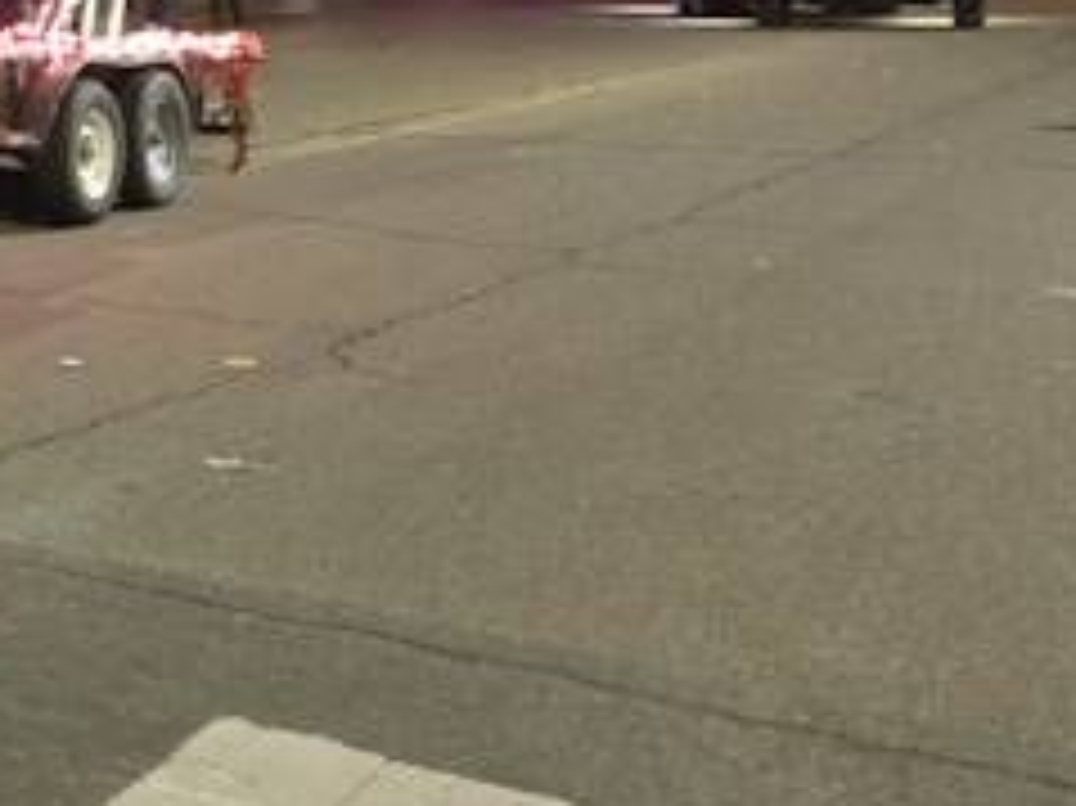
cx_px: -486
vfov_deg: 18.8
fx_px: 2392
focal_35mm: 77
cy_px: 86
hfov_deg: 21.7
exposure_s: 1/40
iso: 1600
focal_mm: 5.4
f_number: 1.8
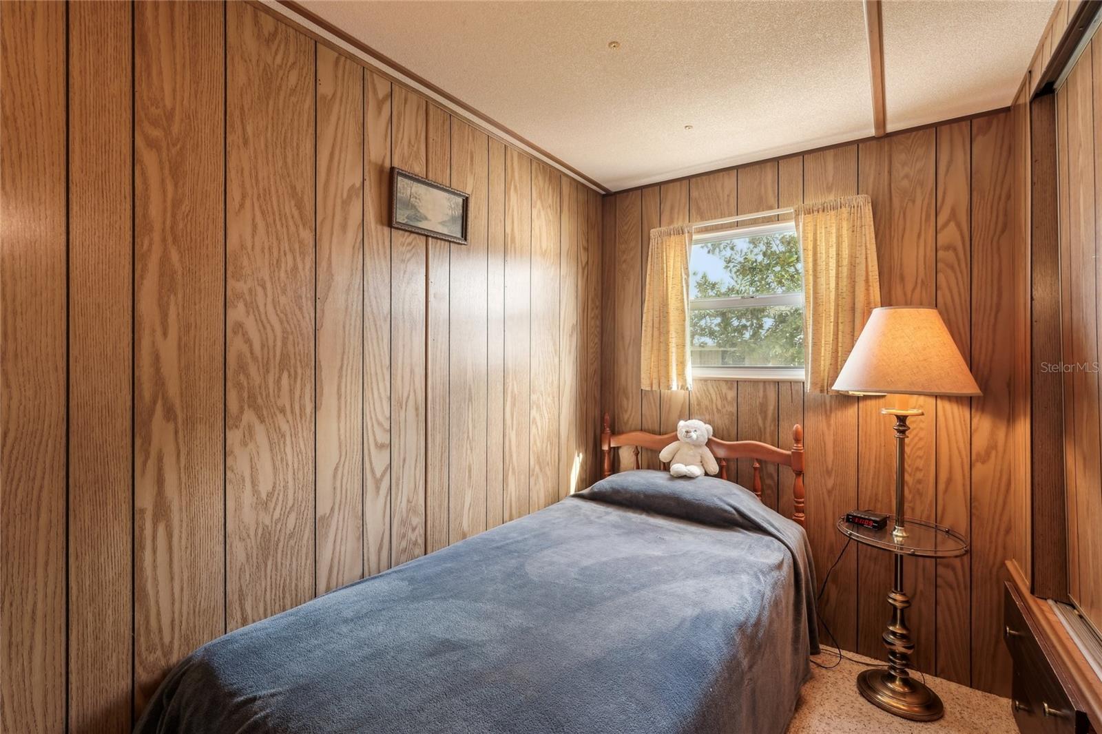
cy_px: 367
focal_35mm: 16
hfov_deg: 95.0
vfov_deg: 72.0
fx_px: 505
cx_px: 551
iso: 400
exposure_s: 1/10
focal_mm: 16.5
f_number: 8
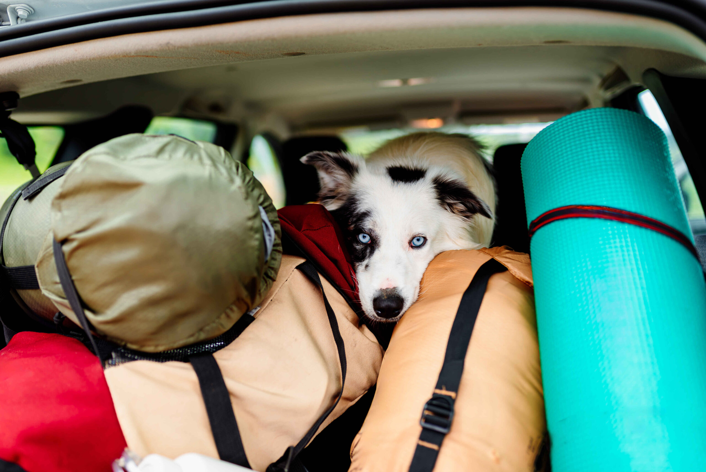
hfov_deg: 54.4
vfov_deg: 37.9
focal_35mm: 35
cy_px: 236
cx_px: 353
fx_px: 687
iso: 100
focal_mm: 35
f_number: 1.8
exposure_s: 1/250
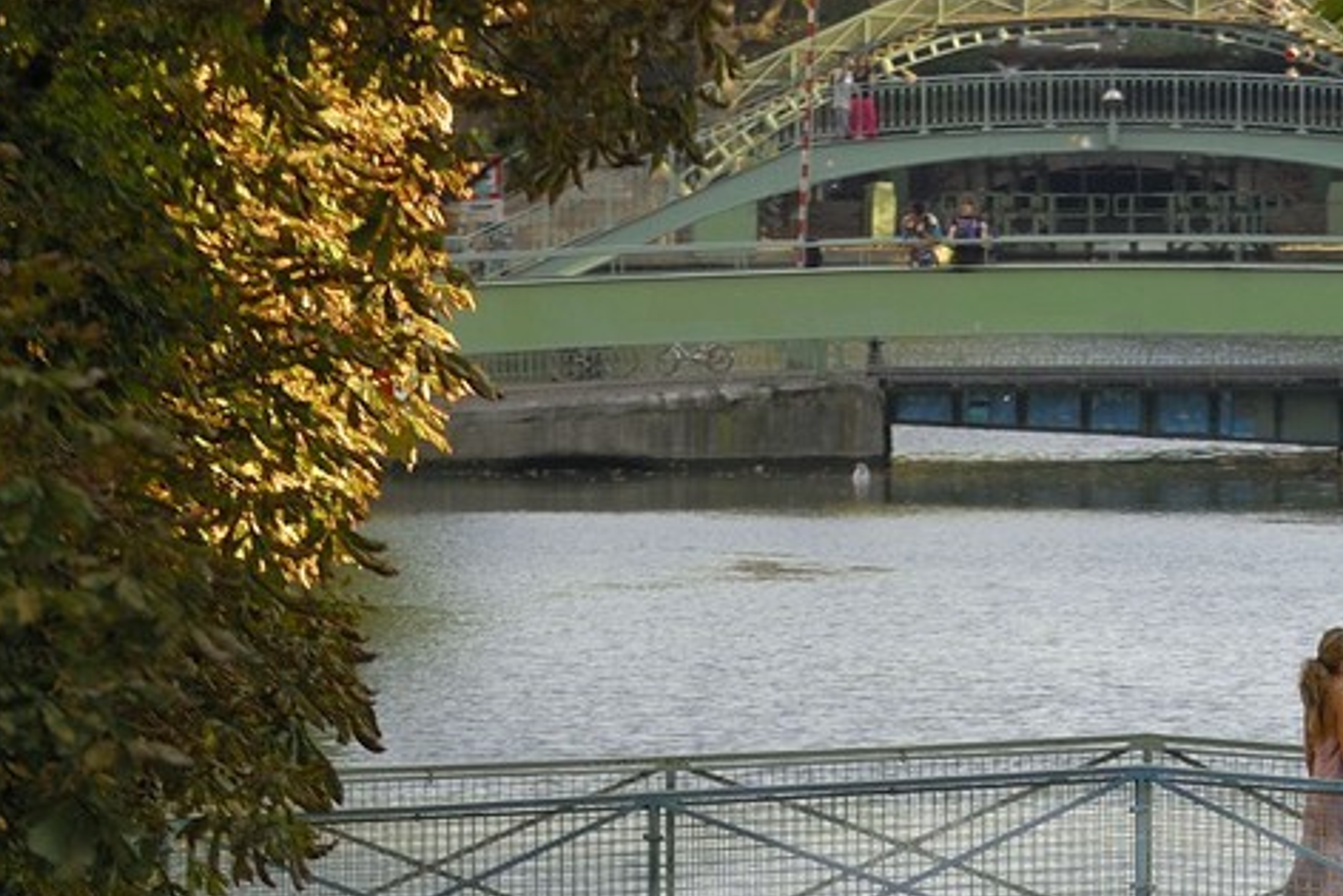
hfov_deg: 3.7
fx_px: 20822
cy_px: 1684
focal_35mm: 558
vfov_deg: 2.5
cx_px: 1061
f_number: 3.8
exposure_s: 1/200
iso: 100
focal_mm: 110
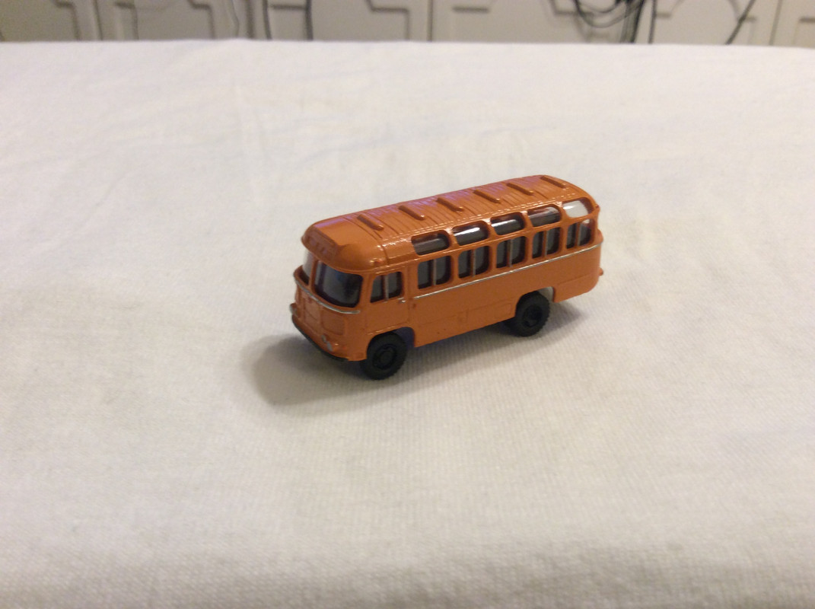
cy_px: 304
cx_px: 408
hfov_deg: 56.9
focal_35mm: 32
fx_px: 752
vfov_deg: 44.1
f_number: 2.4
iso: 50
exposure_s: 1/24
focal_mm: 3.3
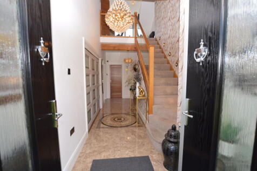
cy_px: 86
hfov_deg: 100.4
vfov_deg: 77.3
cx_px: 128
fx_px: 107
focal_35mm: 15
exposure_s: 1/125
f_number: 5.6
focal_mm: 10
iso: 220
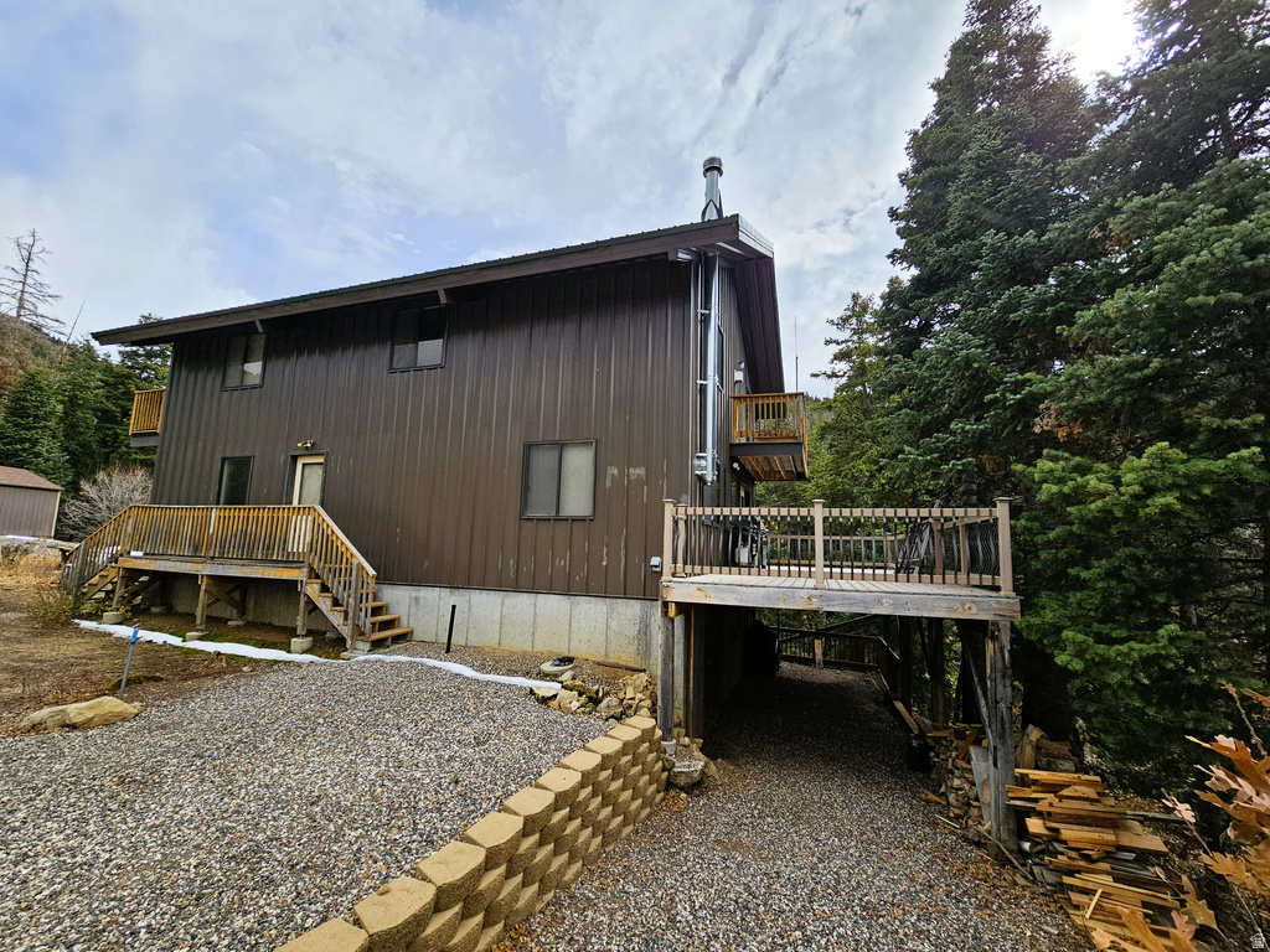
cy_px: 476
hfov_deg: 106.2
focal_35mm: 13
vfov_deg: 89.9
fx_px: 477
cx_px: 635
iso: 50
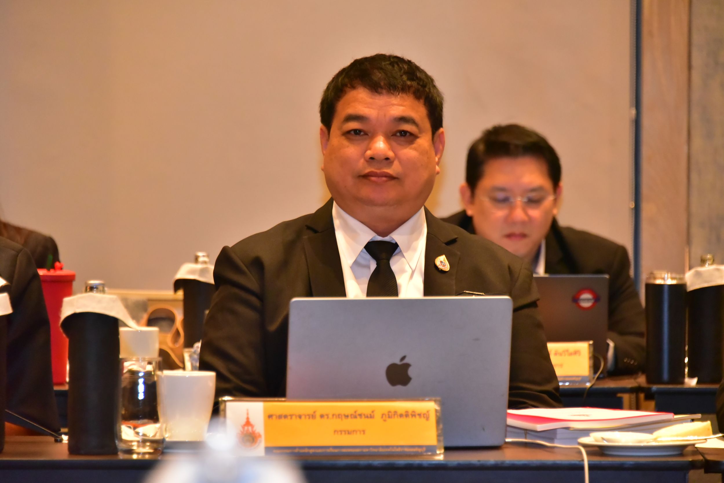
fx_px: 4024
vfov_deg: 6.9
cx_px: 362
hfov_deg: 10.3
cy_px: 242
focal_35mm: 200
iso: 10000
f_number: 5.6
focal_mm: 200
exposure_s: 1/200
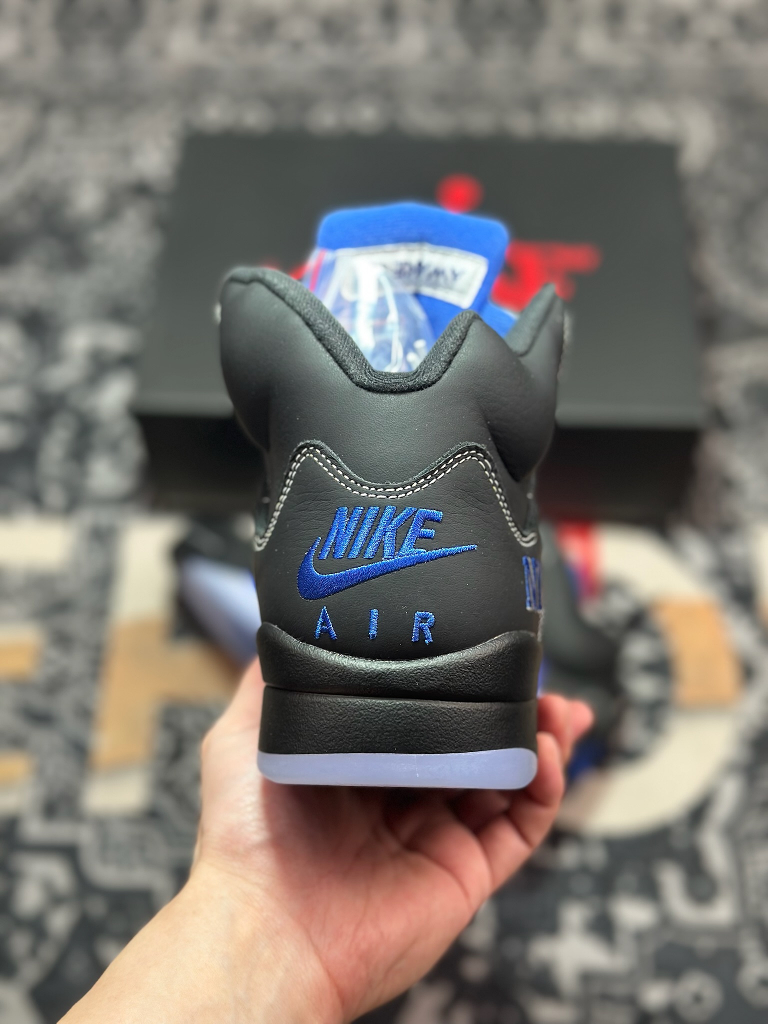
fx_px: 1420
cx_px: 384
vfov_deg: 39.7
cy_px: 512
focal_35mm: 48
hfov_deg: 30.3
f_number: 1.78
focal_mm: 6.86
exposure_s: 1/216
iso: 80
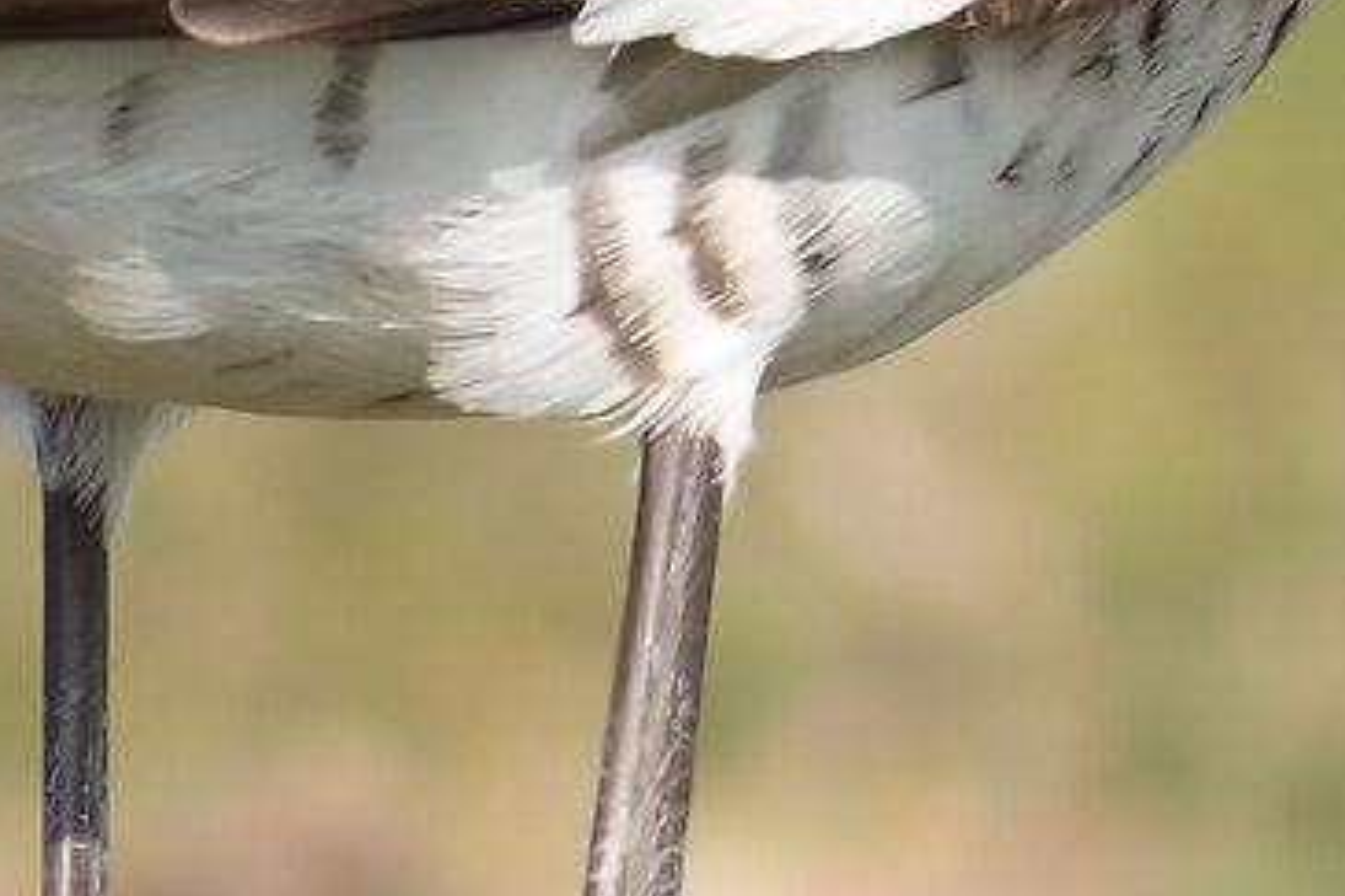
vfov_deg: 0.3
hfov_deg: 0.5
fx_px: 151013
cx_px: 2078
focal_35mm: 4044
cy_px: -44
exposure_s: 1/2500
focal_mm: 410
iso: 640
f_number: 5.6
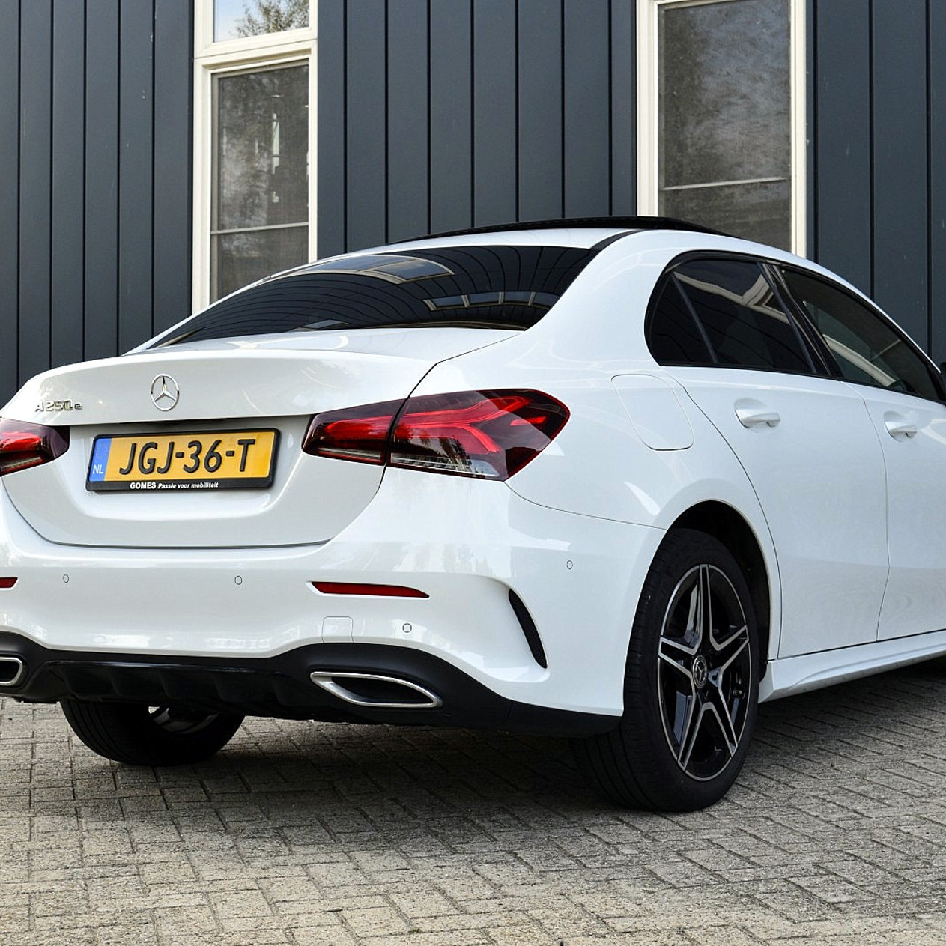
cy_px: 479
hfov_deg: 27.7
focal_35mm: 62
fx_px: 1917
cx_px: 485
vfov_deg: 27.7
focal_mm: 32
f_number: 9
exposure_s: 1/125
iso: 400
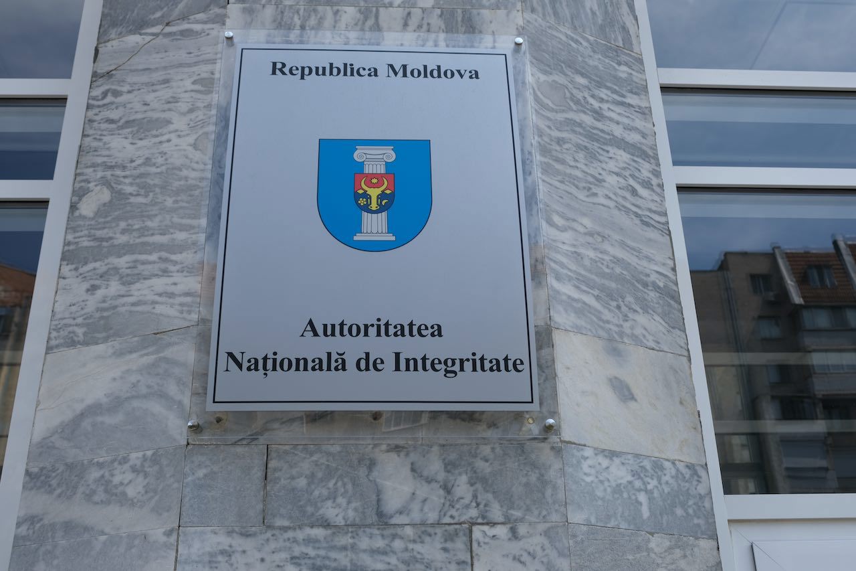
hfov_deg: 46.4
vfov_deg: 31.9
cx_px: 428
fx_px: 998
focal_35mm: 42
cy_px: 286
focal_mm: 27.7
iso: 80
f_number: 5.6
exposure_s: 1/200
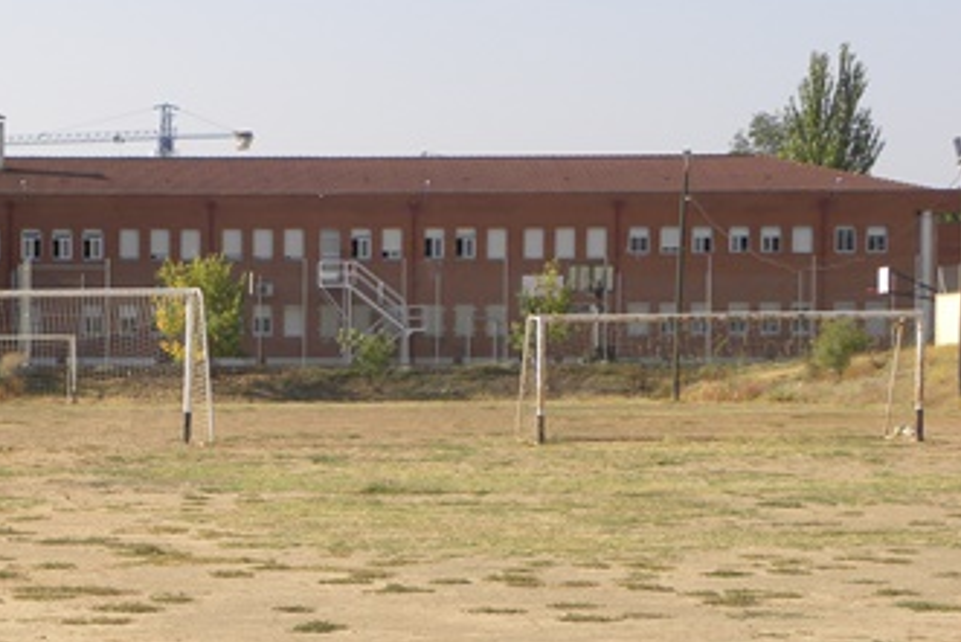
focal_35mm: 171
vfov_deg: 8.0
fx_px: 4567
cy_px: 549
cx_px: 58
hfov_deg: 11.9
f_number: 5.6
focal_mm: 15.1
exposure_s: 1/297
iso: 64
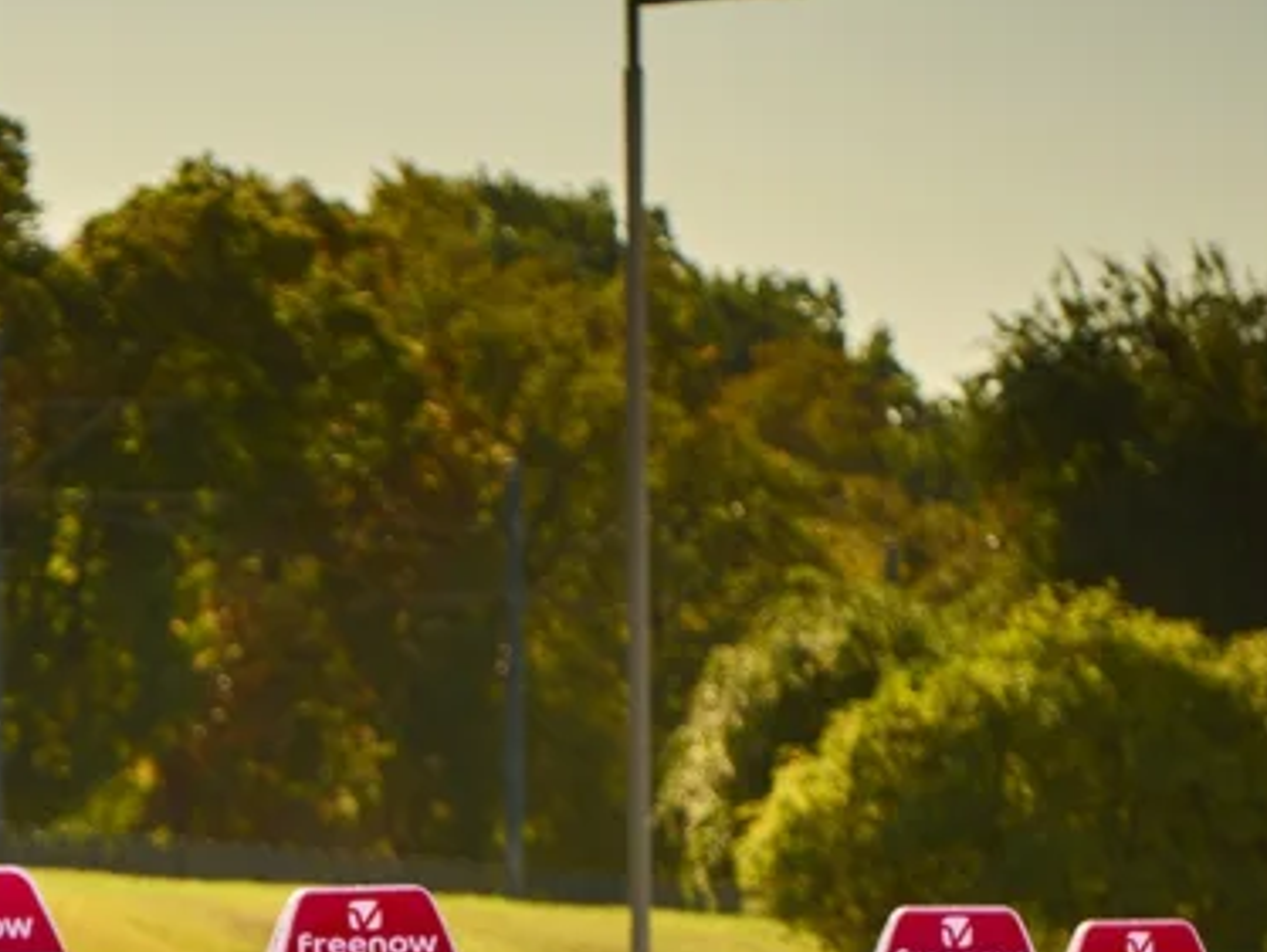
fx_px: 15895
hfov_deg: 4.6
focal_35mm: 434
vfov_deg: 3.4
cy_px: 984
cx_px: -51
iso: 100
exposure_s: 1/800
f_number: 4.5
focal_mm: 165
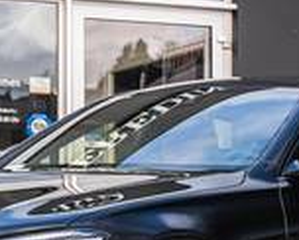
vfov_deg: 10.8
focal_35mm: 143
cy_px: 210
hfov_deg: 13.5
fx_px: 1267
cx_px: 167
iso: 500
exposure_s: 1/320
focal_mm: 43
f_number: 5
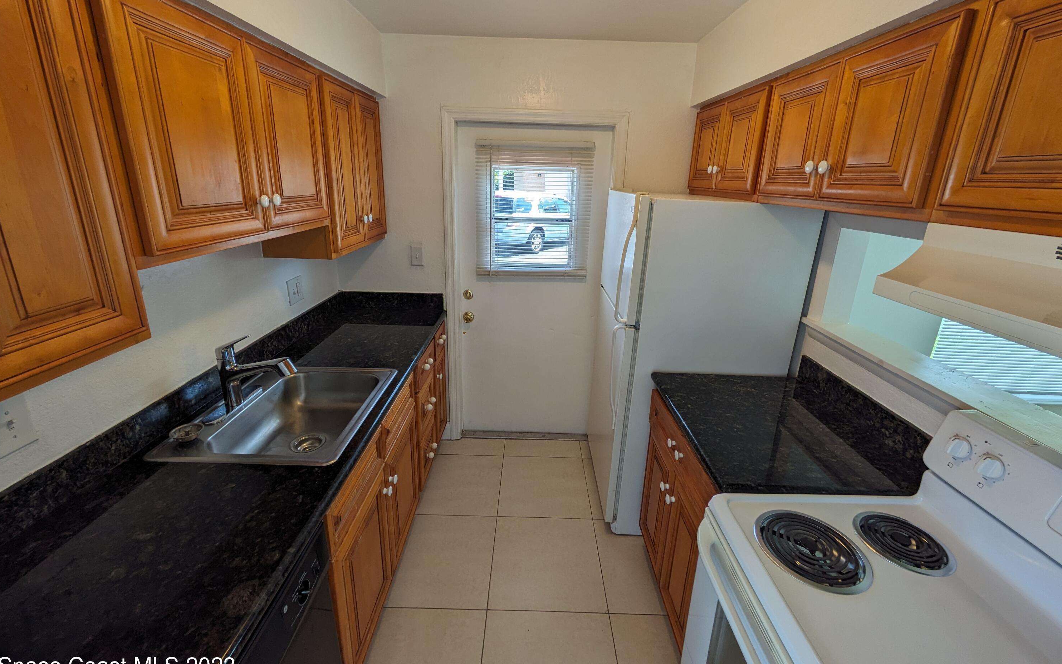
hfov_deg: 101.5
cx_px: 532
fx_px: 434
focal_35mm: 15
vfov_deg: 74.6
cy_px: 300
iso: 53
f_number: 2.2
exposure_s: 1/144
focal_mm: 1.83
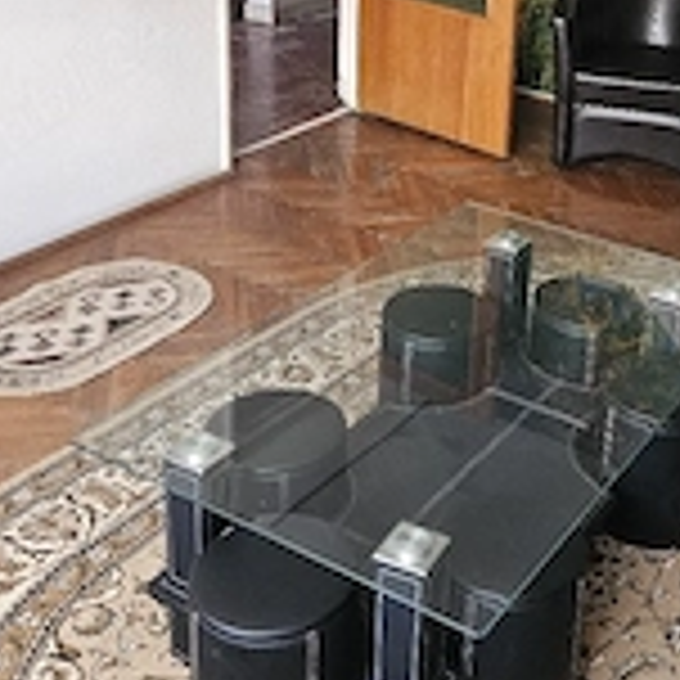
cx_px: 540
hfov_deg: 30.9
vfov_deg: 30.7
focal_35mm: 54
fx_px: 1200
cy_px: 122
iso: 1000
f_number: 1.8
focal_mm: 5.4
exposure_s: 1/101
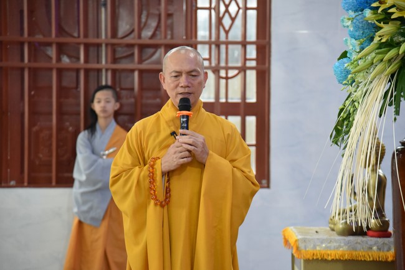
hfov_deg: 17.1
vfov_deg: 11.4
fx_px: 1351
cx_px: 202
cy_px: 135
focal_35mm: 120
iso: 6400
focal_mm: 120
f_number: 4
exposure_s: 1/80
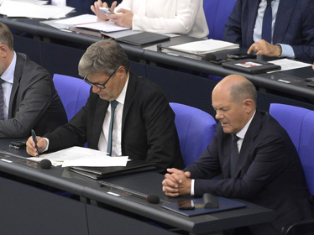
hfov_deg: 5.0
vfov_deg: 3.8
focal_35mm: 394
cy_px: 111
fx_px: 3572
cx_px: 127
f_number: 5.6
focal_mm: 340
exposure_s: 1/640
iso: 8000
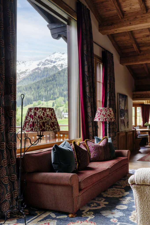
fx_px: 219
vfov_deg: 54.5
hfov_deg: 37.8
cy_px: 112
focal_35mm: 35
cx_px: 75
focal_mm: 35
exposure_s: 1/100
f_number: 16
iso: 800
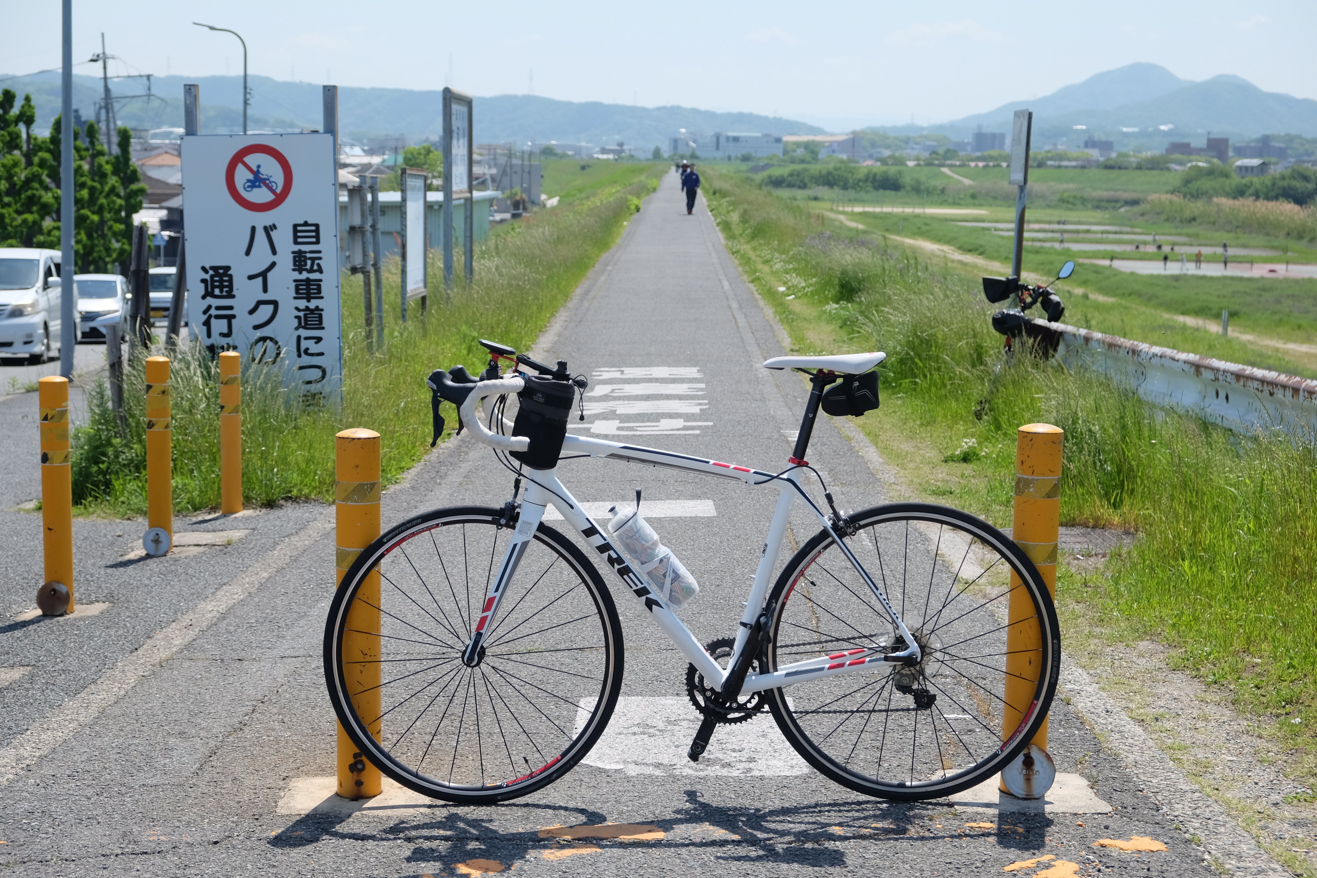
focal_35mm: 54
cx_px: 658
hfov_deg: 36.9
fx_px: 1975
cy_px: 439
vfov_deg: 25.1
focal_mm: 35.8
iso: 400
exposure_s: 1/1700
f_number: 4.5
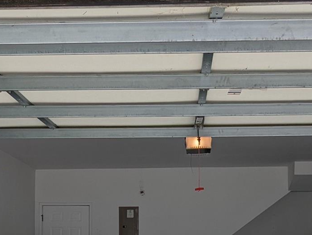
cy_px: 244
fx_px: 424
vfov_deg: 28.7
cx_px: 180
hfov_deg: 40.3
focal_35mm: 47
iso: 52
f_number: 2.2
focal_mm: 2.35
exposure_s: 1/306
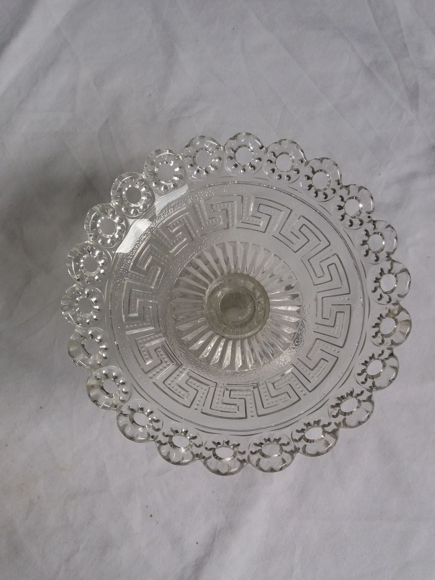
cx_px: 218
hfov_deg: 48.2
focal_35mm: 29
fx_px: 486
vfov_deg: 61.7
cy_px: 289
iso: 125
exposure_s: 1/120
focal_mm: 3.7
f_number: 1.9
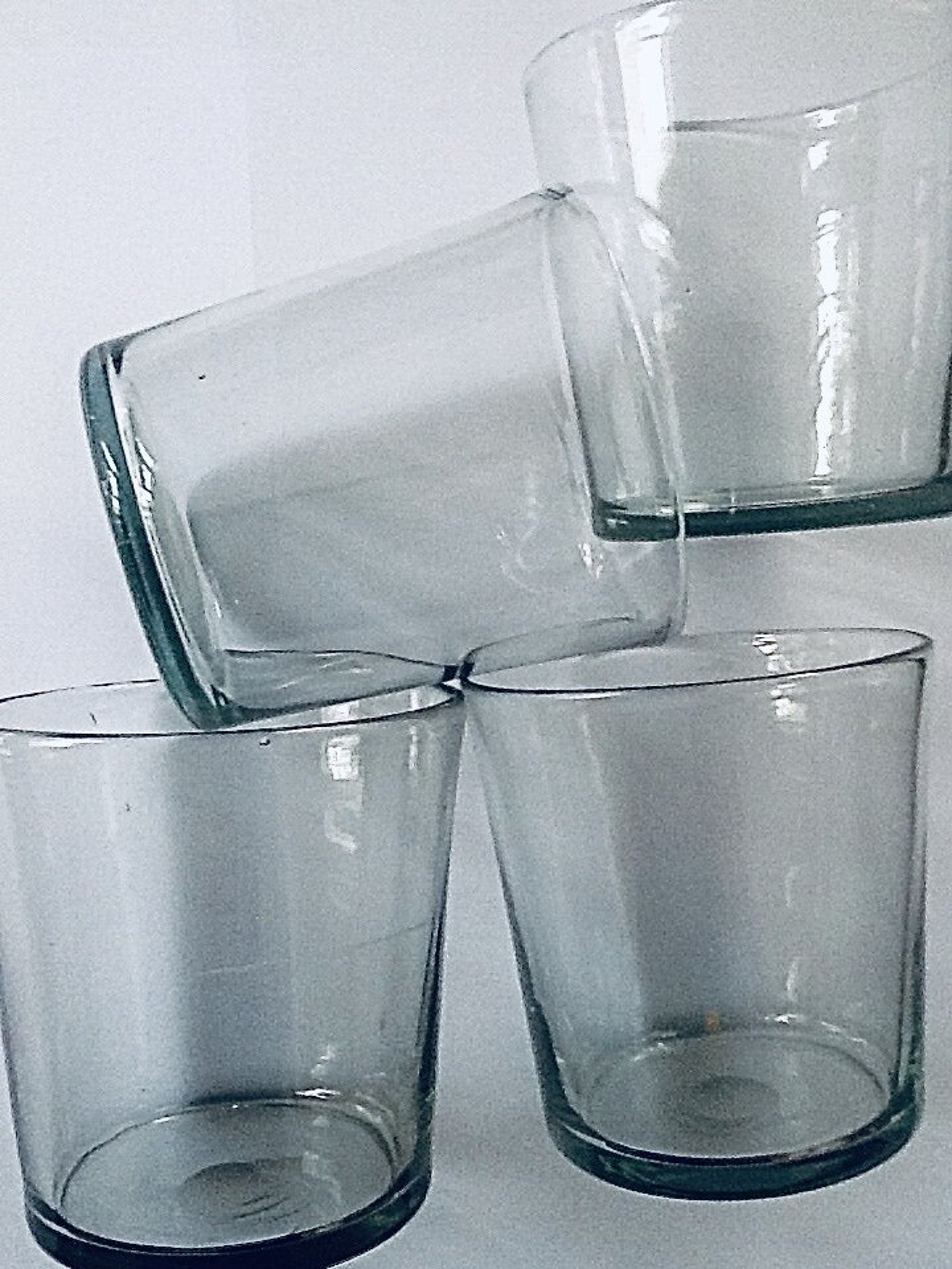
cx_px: 476
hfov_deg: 32.9
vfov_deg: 42.9
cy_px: 634
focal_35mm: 44
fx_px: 1613
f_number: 2.4
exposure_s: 1/30
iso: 64
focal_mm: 2.03
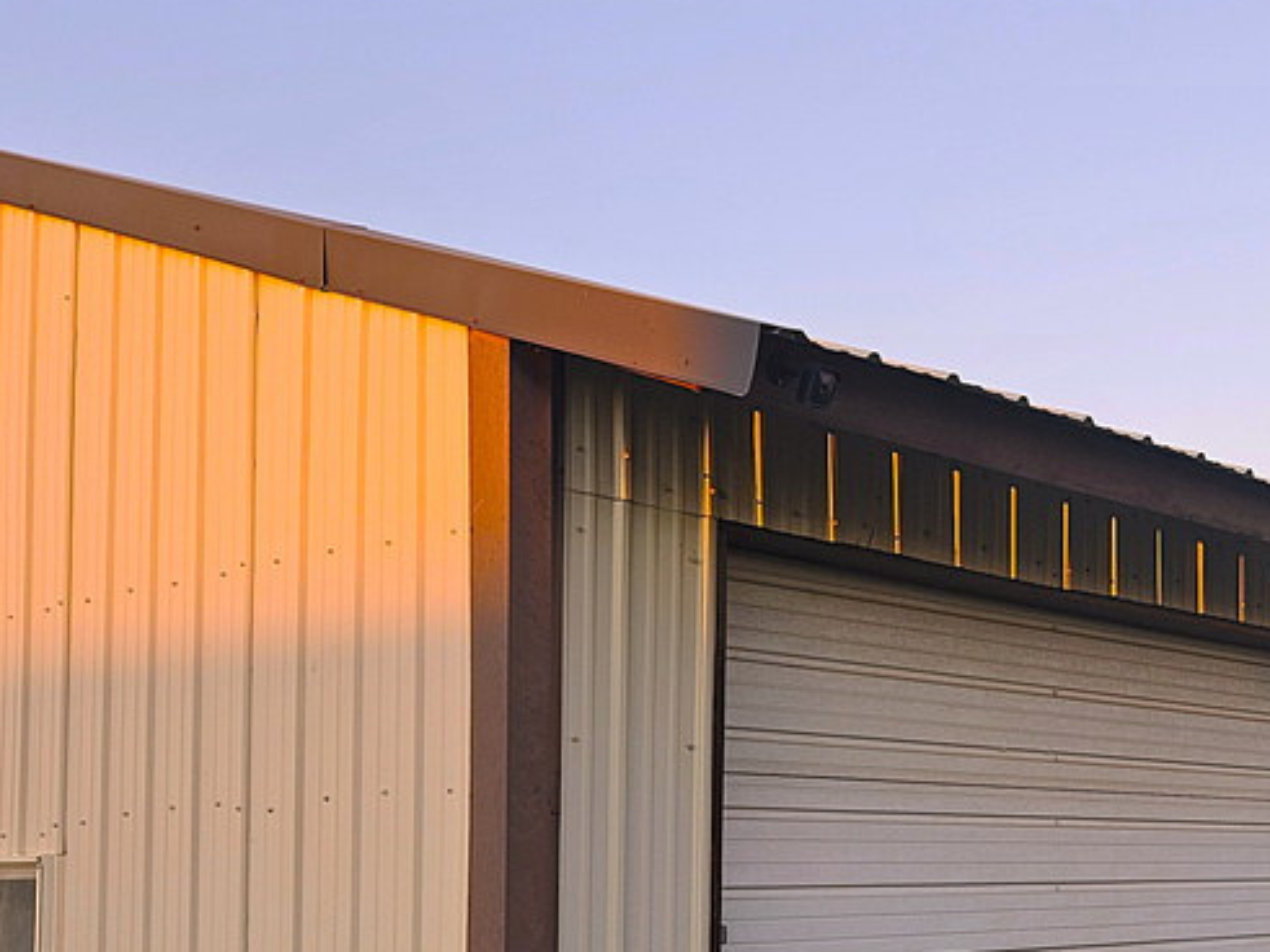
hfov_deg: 37.0
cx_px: 1151
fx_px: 1761
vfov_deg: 29.2
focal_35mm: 48
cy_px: 830
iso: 25
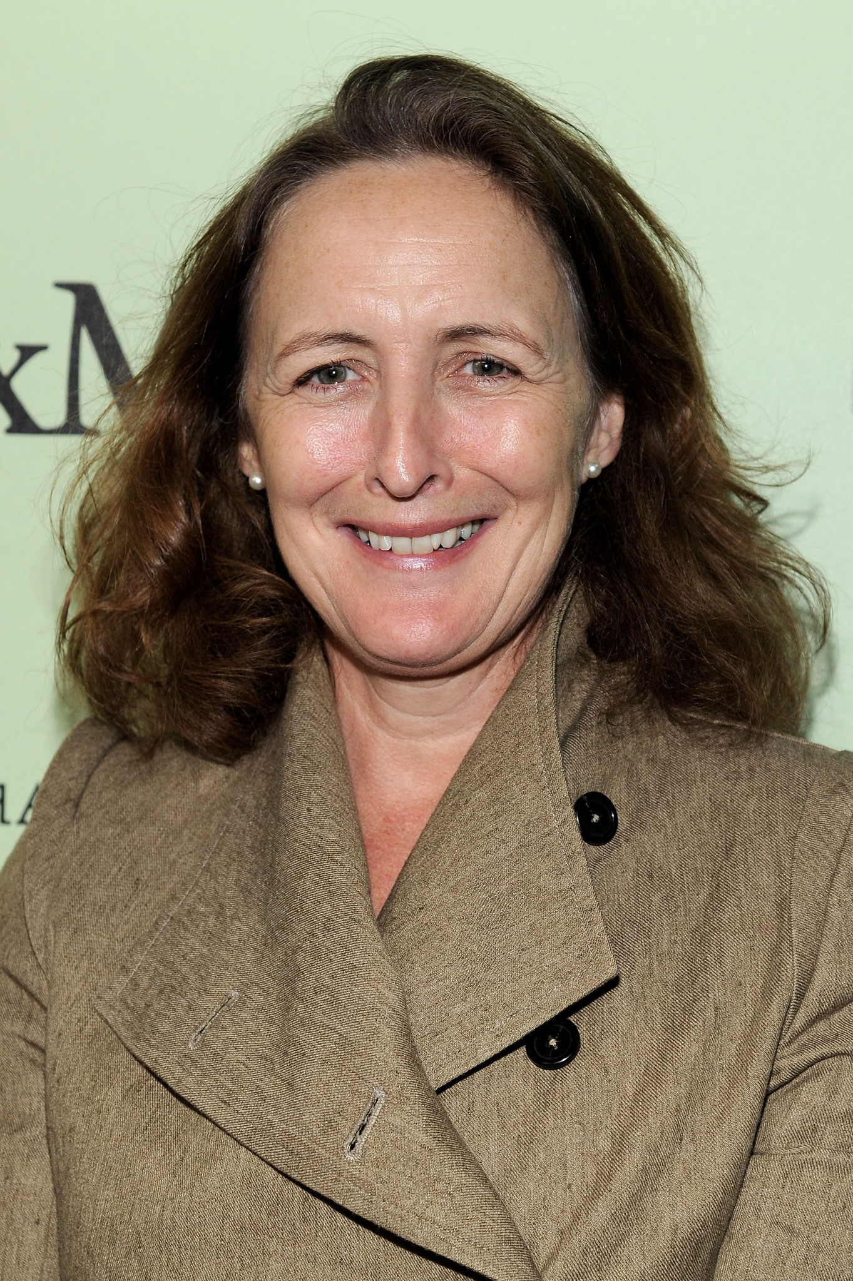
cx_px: 426
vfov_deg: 24.8
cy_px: 640
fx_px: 2918
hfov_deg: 16.6
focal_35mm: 82
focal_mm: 82
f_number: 6.3
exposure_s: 1/125
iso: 640
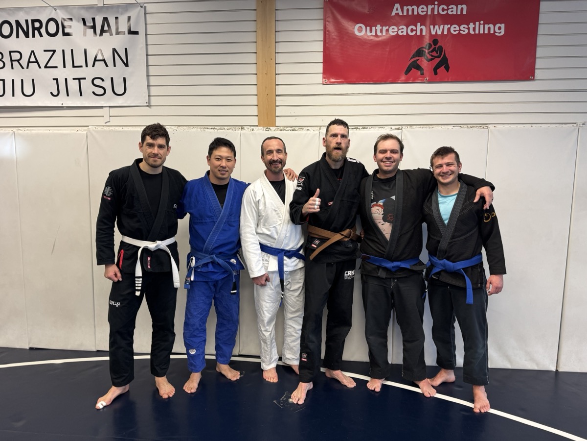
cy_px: 220
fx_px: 407
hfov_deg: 71.6
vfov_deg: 56.8
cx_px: 294
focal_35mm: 24
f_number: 1.78
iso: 125
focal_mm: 6.76
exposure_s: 1/60
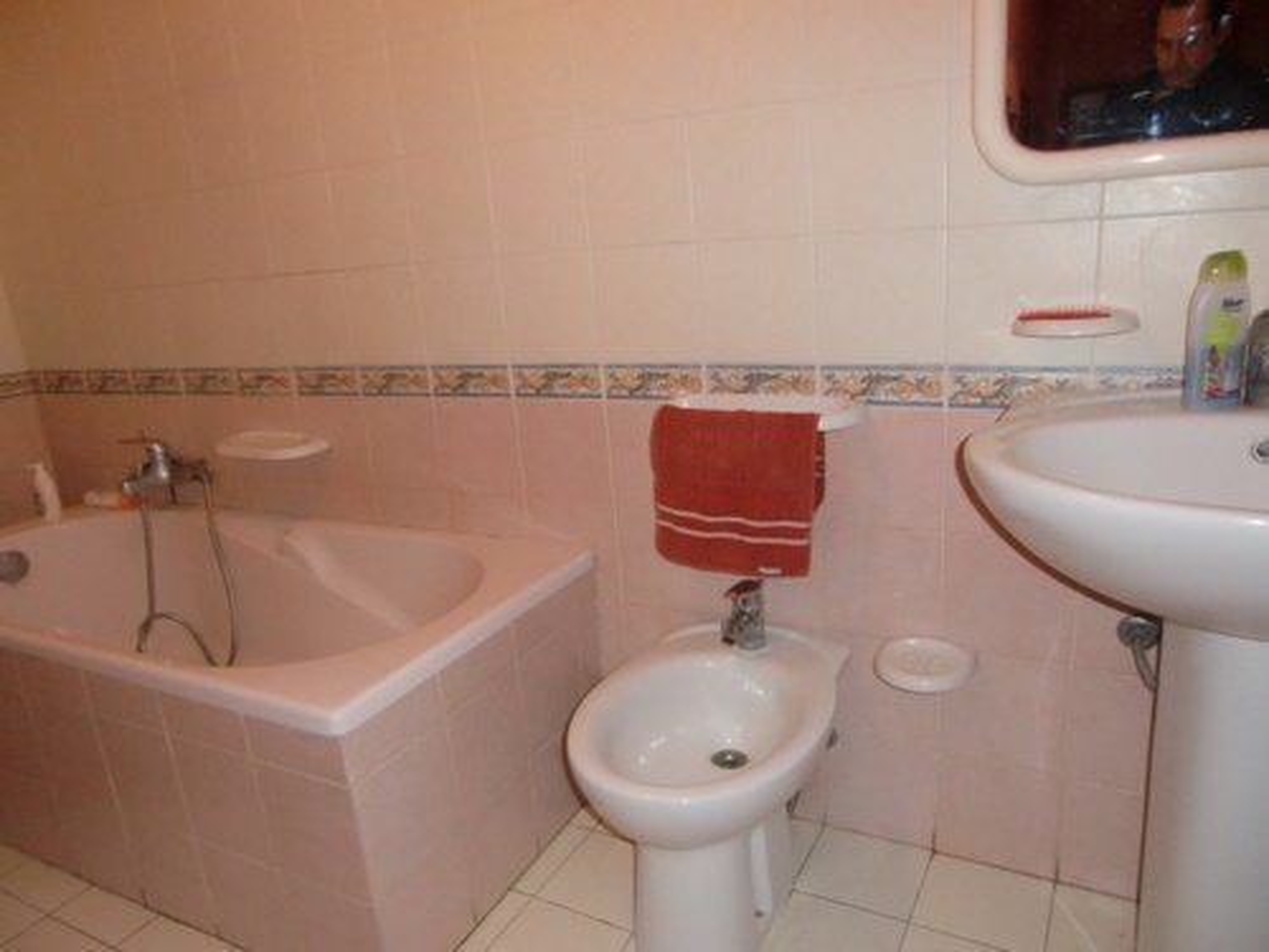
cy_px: 476
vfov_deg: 56.8
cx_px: 634
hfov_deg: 71.6
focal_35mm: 24
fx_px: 880
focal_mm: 4.3
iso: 400
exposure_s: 1/60
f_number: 3.2
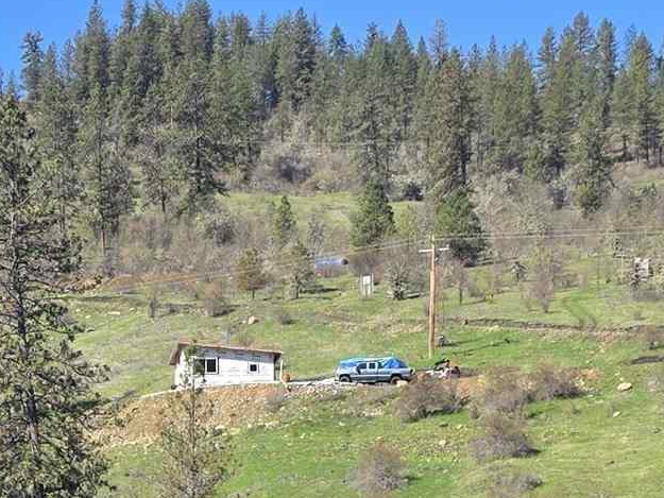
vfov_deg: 12.4
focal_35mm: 113
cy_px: 791
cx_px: 44
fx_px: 2168
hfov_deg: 17.1
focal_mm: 6.3
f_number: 1.7
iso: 80
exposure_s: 1/2693
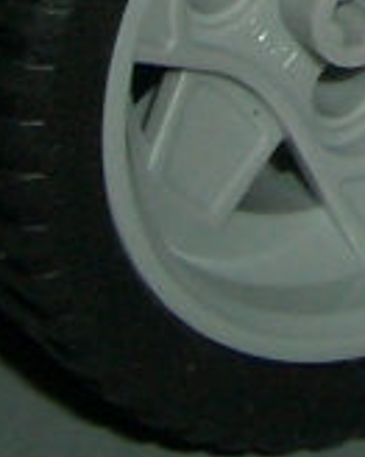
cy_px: -610
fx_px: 3609
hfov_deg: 5.7
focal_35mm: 267
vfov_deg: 6.9
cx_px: 543
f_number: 4.3
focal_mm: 5.8
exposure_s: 1/60
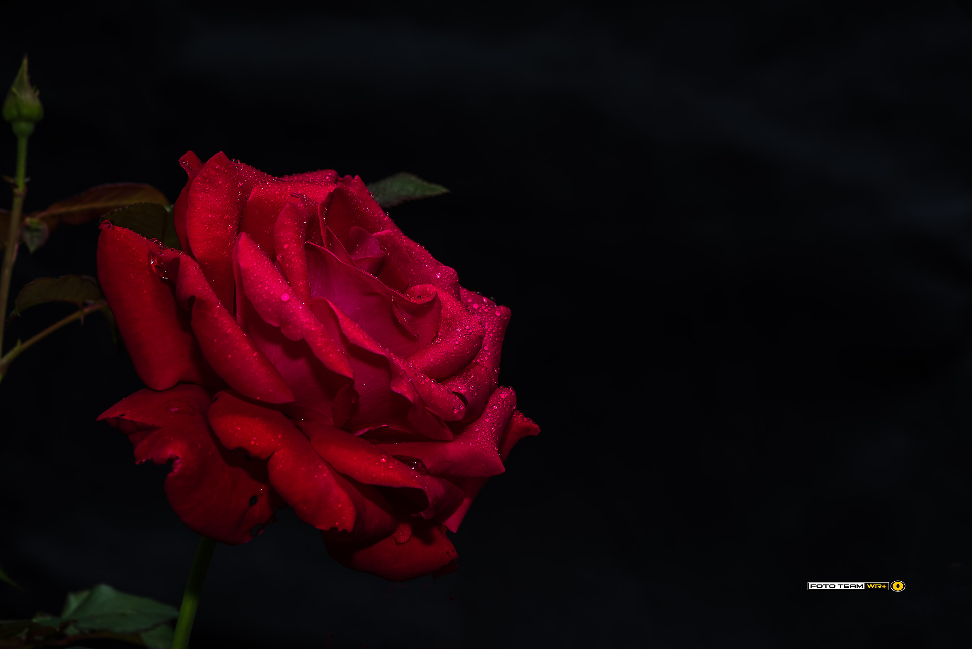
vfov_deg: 13.1
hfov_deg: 19.4
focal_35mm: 105
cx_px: 486
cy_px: 324
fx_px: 2836
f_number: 18
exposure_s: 1/60
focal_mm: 105
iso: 100
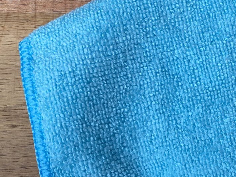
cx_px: 285
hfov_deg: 19.8
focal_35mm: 93
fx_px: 634
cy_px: 78
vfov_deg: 15.9
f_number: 1.8
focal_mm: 4.25
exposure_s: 1/122
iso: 40
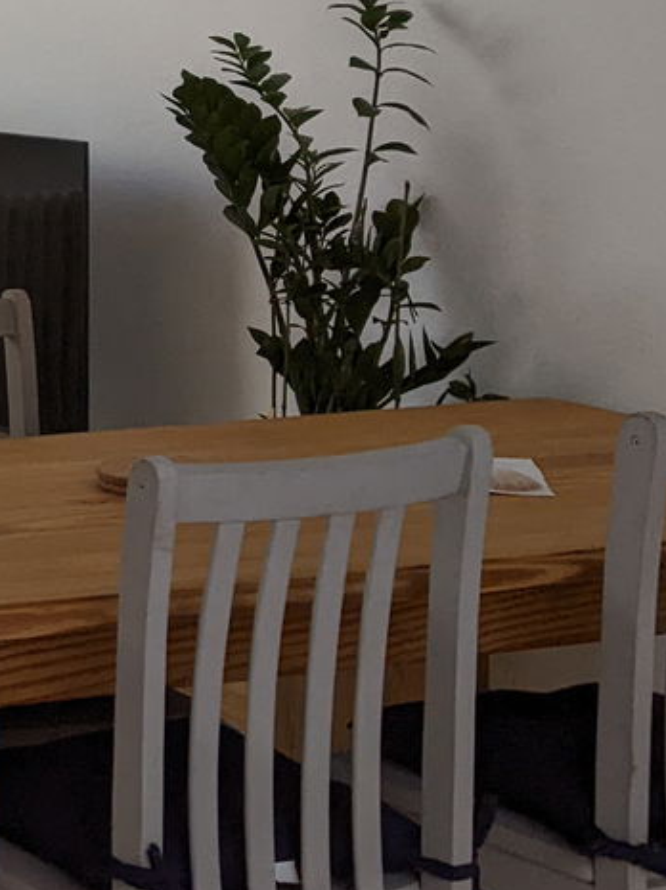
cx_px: -572
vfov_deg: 20.6
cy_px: 57
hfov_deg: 13.9
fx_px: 2389
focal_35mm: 93
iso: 58
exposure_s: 1/1174
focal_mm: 4.44
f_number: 1.8
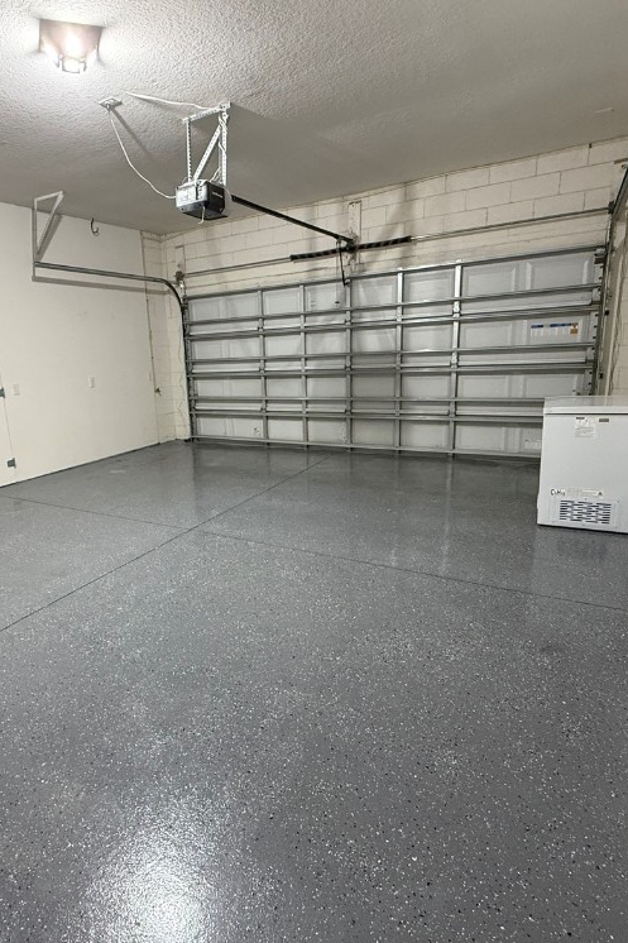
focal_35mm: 20
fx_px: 524
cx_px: 229
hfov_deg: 60.9
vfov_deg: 84.0
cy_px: 464
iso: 400
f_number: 2.2
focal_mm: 2.22
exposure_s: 1/60
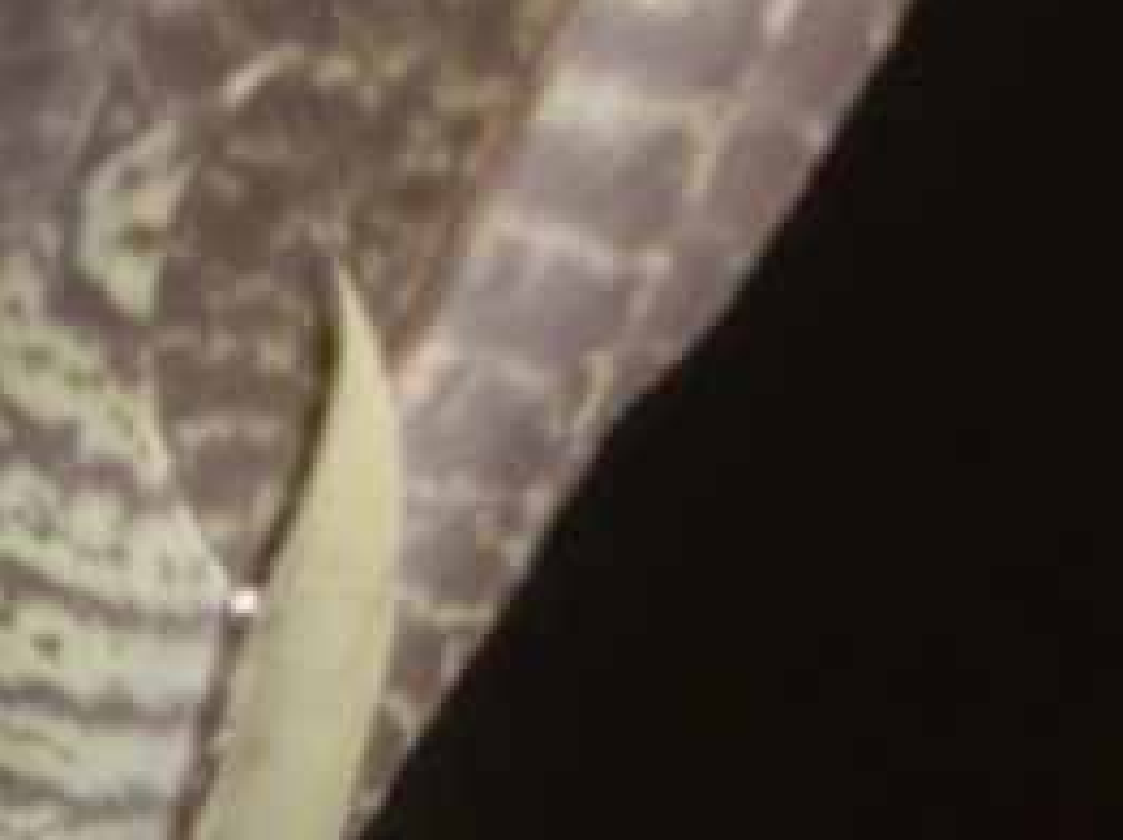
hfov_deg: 16.8
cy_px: 240
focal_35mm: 110
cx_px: -347
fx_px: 3565
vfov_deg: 13.4
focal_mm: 6.3
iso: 160
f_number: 5.6
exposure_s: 1/30
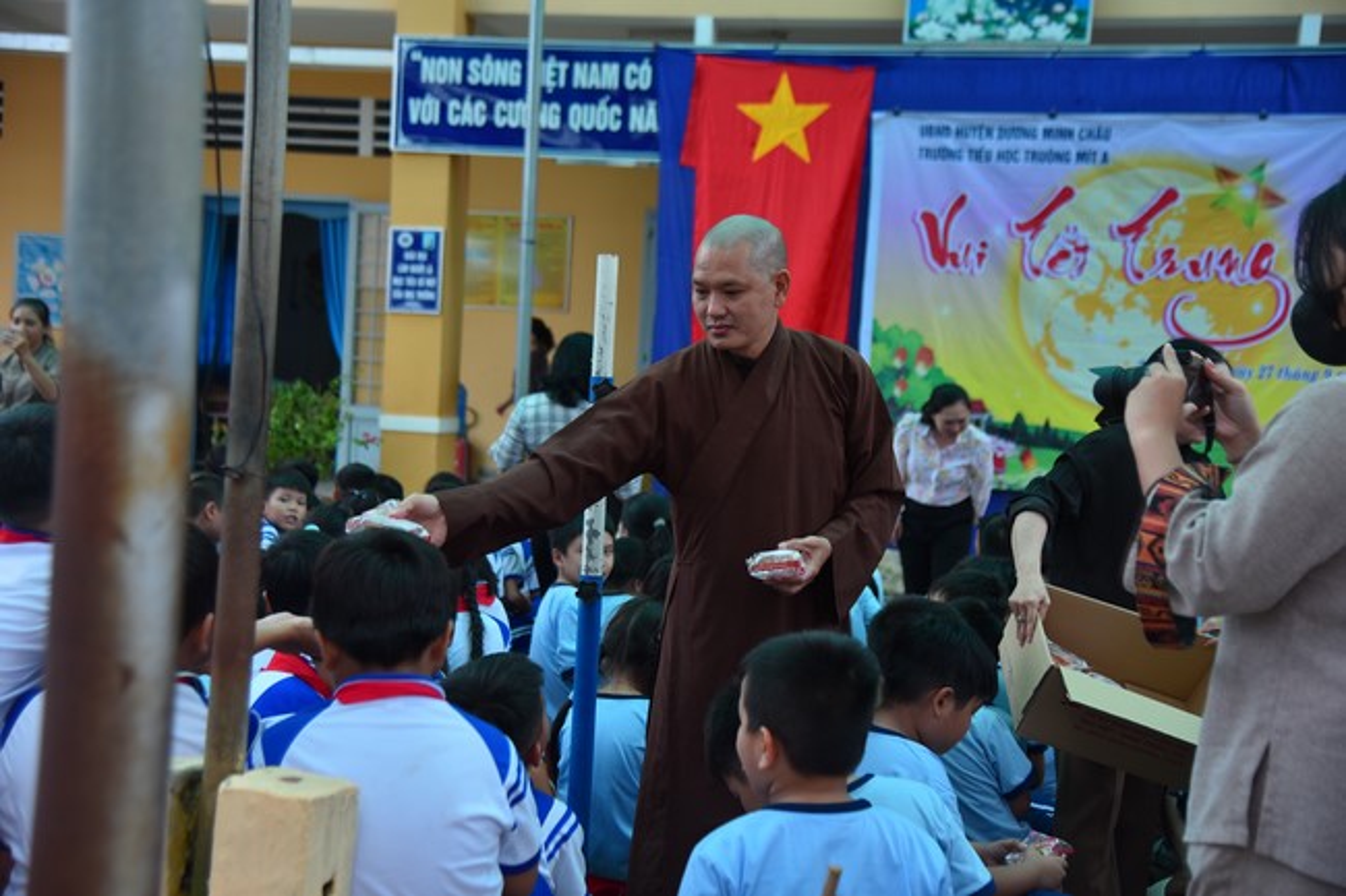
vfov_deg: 28.1
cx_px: 673
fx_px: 1794
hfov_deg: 41.1
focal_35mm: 48
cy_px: 448
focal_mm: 48
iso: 160
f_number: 4.5
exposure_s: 1/200
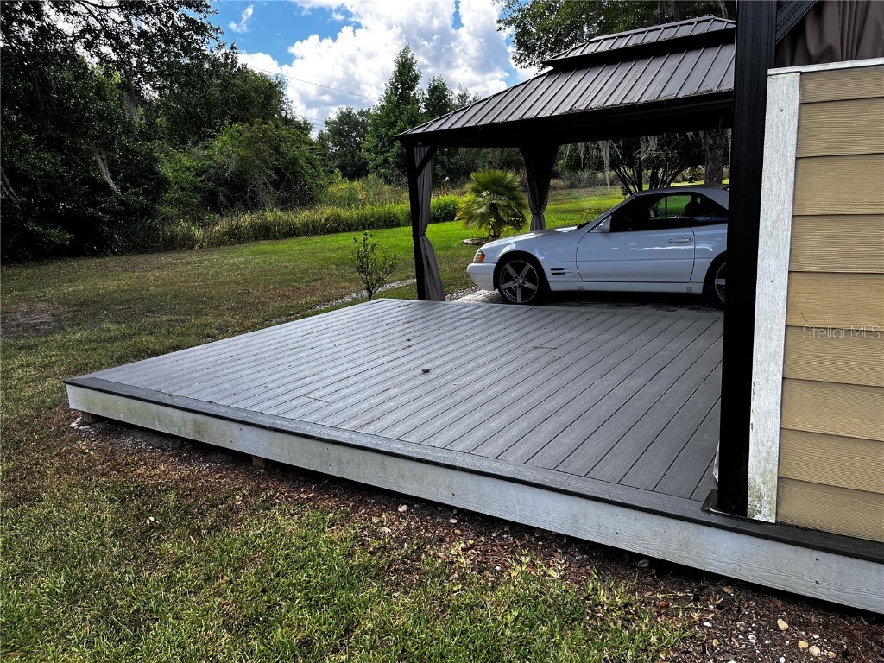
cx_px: 442
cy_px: 332
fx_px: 664
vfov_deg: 53.1
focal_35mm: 26
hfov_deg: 67.3
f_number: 1.6
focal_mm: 5.1
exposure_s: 1/684
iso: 50
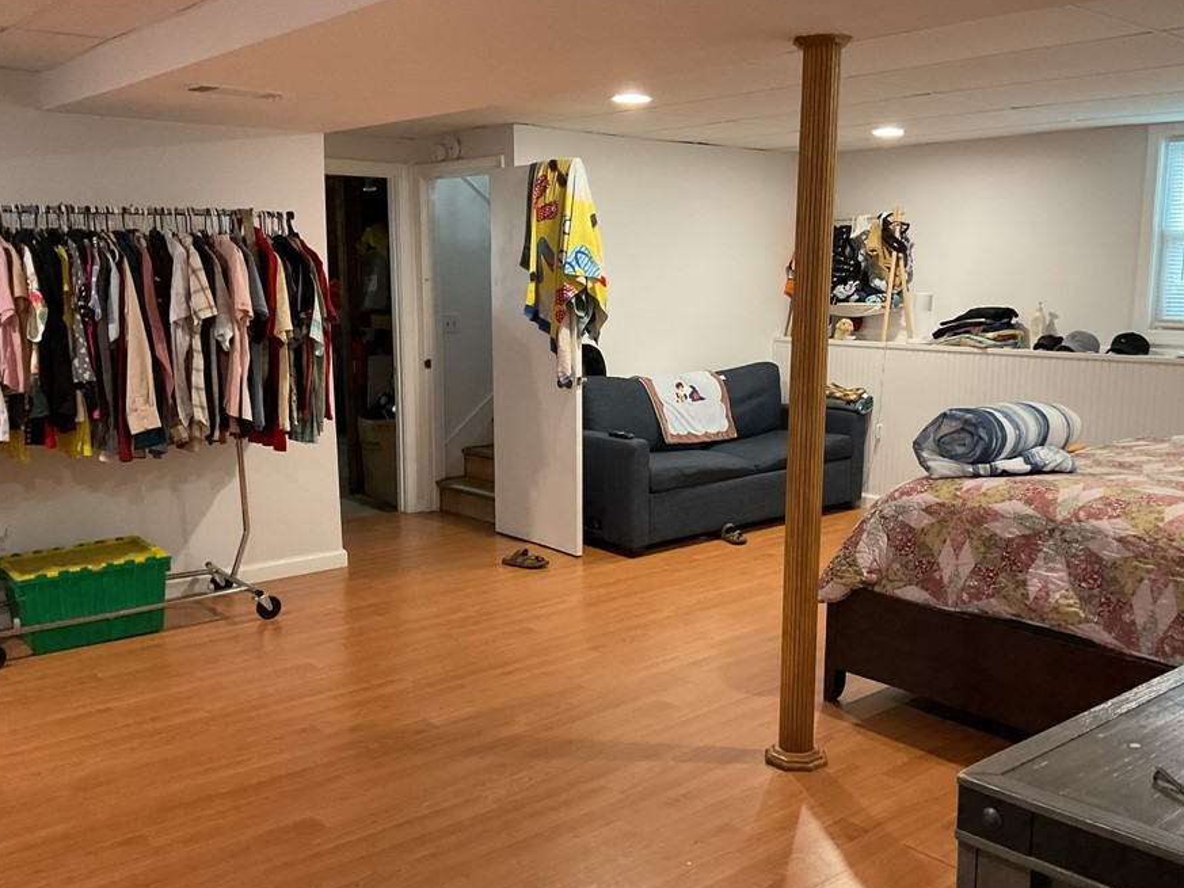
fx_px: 1163
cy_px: 481
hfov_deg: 53.9
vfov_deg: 41.8
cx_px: 635
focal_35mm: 34
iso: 200
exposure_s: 1/60
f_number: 1.8
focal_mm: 3
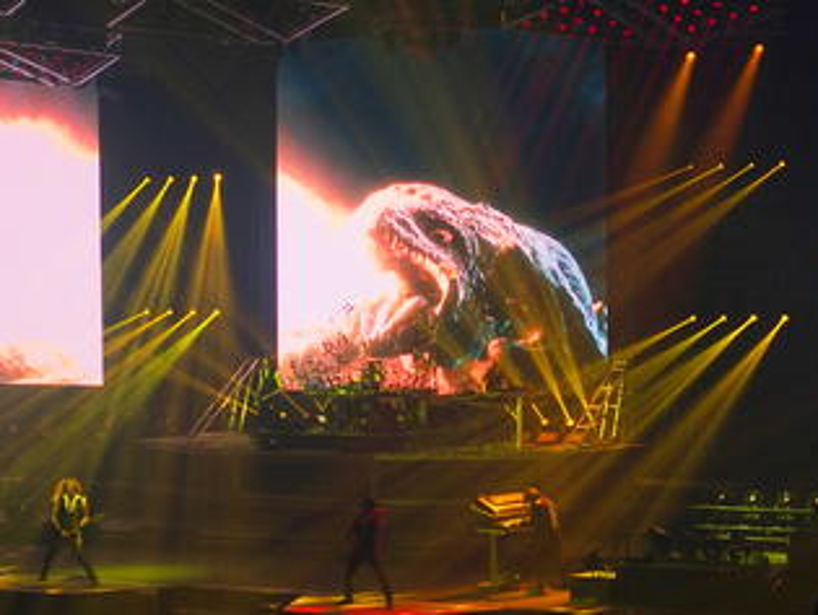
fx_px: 2366
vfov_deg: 14.8
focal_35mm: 100
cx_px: 356
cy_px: 231
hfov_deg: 19.6
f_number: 2.8
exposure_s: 1/125
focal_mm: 14.5
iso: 125
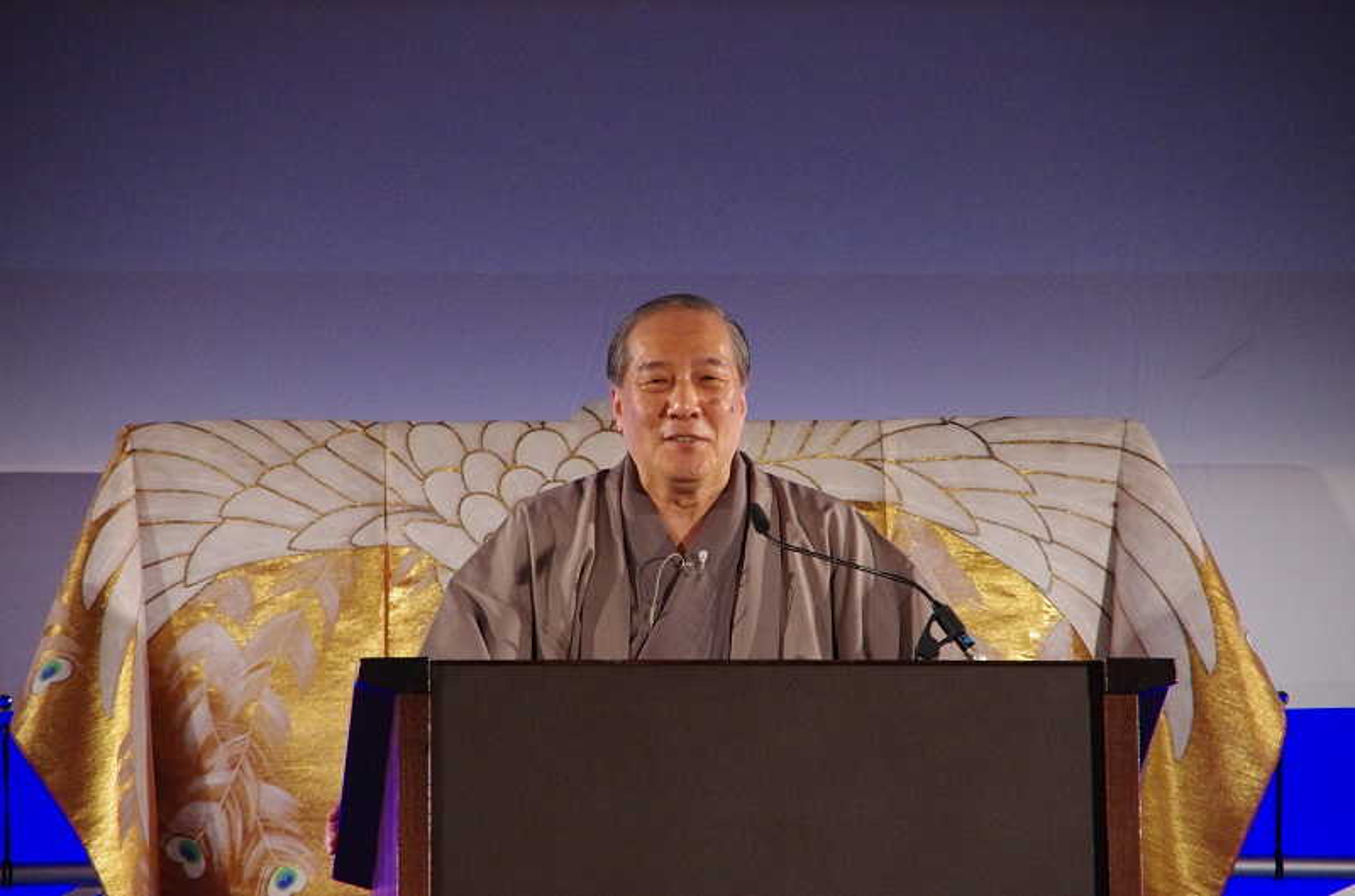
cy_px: 448
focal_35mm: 202
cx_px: 678
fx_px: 7602
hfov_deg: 10.2
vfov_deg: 6.7
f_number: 5.6
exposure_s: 1/125
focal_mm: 135
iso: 3200
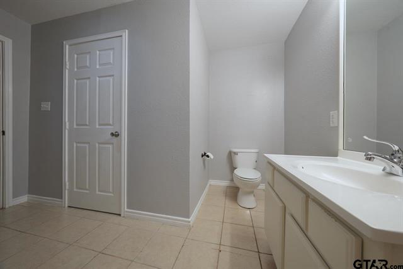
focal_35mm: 12
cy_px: 134
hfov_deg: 112.6
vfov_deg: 90.0
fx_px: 134
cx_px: 202
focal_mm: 12
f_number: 8
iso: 200
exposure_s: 1/2
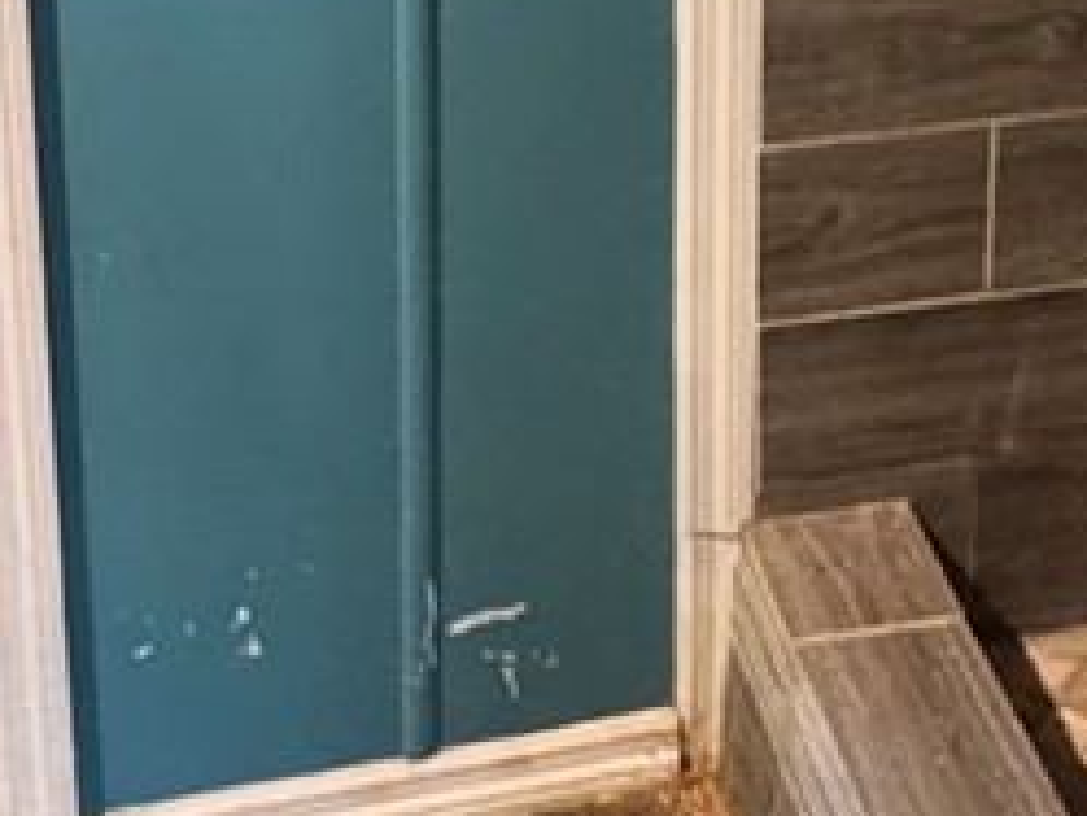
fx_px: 2828
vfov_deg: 14.9
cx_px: 698
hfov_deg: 21.7
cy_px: -515
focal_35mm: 90
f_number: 2.2
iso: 1250
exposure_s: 1/60
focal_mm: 2.22
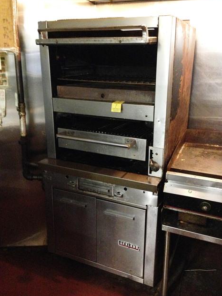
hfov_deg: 41.8
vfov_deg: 53.9
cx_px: 114
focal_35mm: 34
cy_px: 146
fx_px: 291
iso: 800
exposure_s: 1/15
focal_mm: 4.12
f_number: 2.4
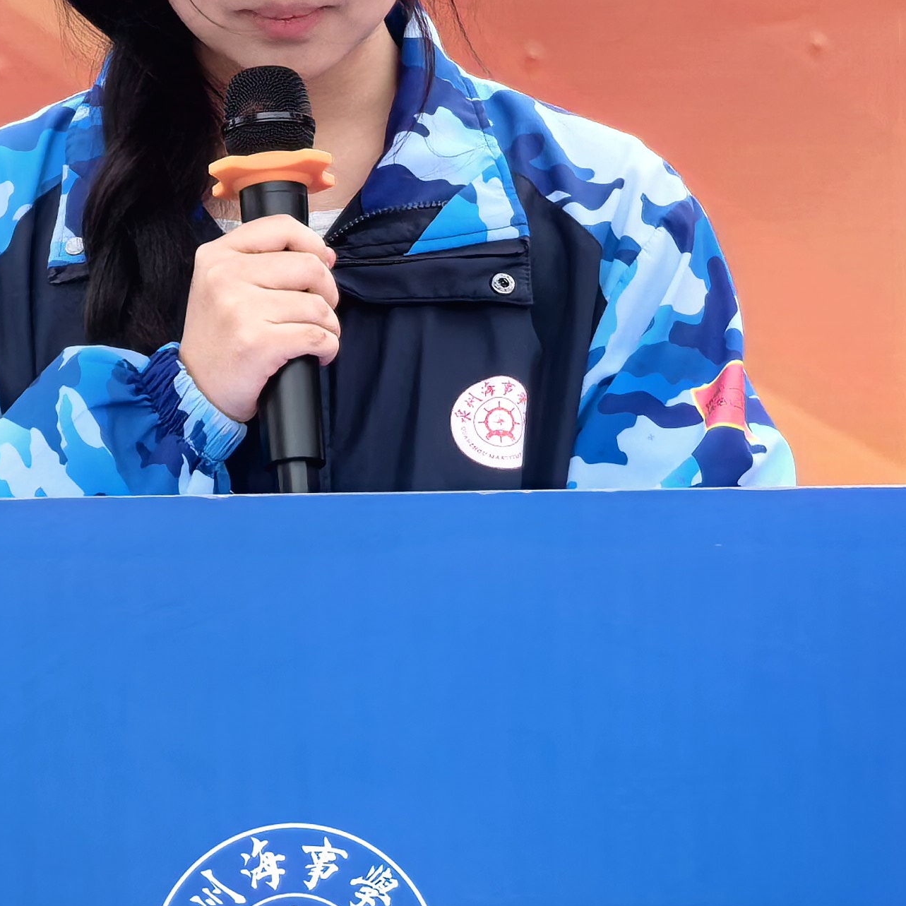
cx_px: 309
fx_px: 11282
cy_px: 463
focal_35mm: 381
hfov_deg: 4.6
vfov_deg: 4.6
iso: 50
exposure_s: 1/163
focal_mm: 14.46
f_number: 3.4
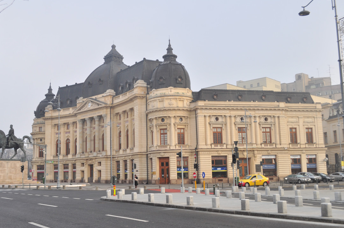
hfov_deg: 48.4
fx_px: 382
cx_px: 155
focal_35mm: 40
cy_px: 123
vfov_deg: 33.3
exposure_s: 1/160
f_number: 6.3
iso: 200
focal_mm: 24
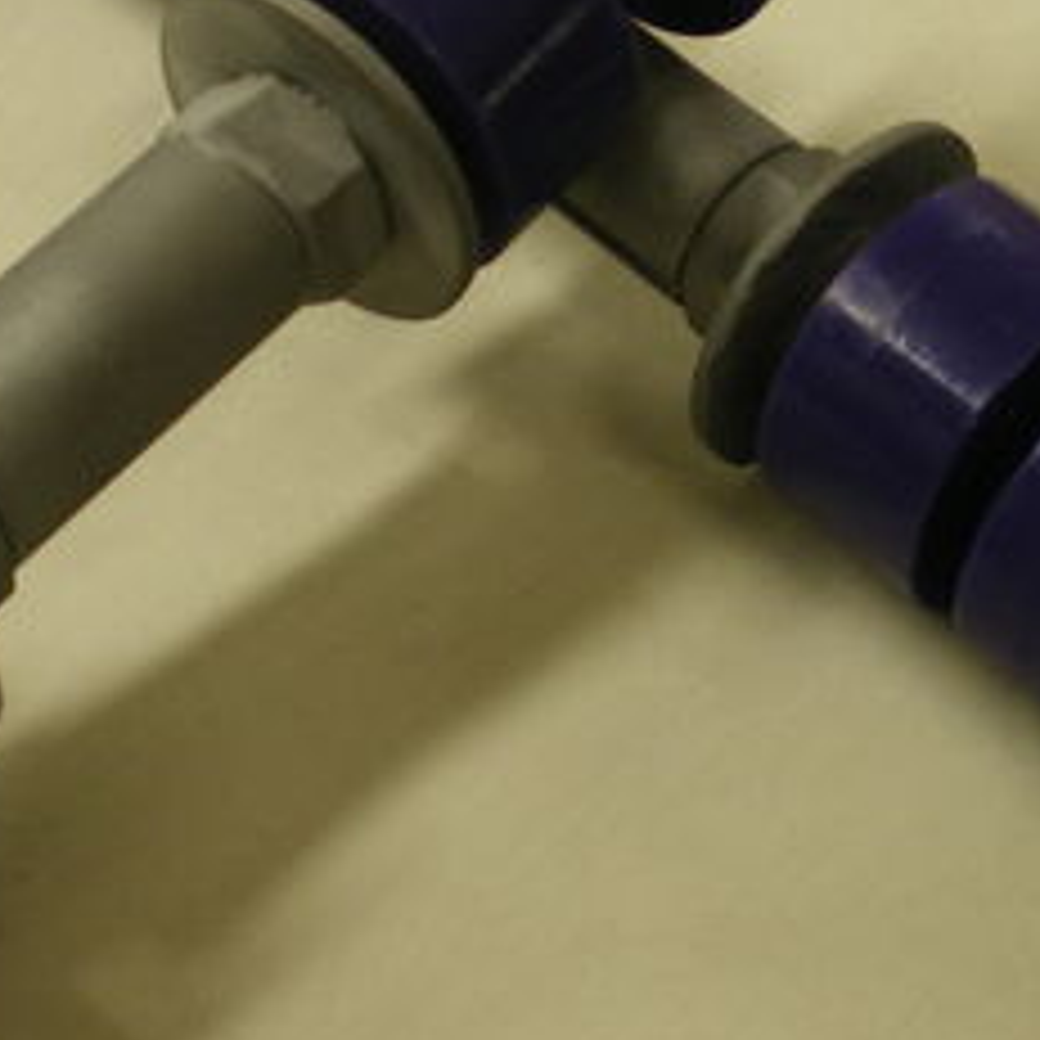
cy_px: 270
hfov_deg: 18.6
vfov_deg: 18.6
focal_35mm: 93
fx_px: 3161
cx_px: 293
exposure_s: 1/30
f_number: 3.1
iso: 80
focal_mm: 6.3
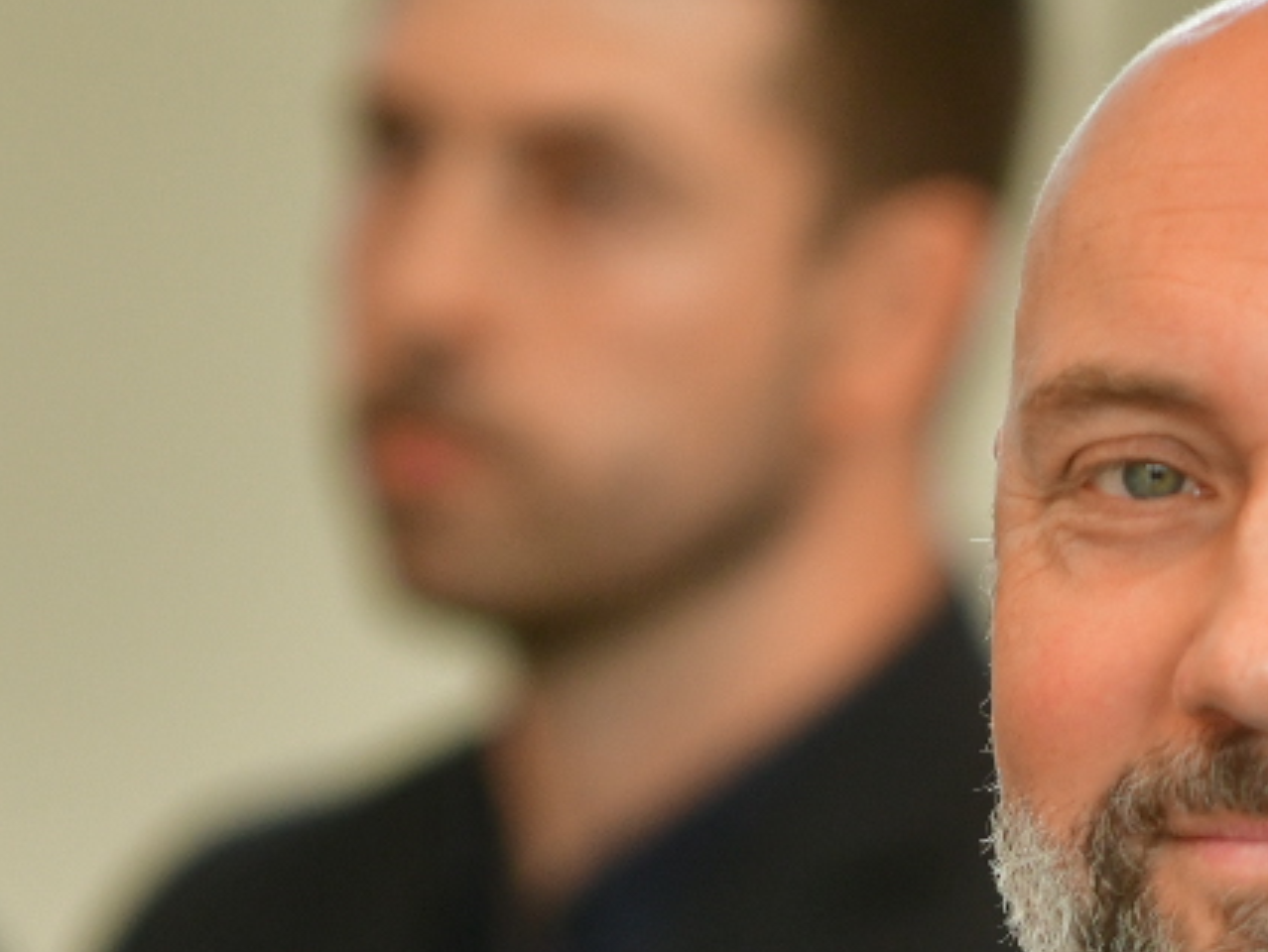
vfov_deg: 2.0
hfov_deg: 2.7
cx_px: 1295
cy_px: 1244
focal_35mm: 731
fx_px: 26792
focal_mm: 200
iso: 360
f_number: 2.8
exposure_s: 1/250
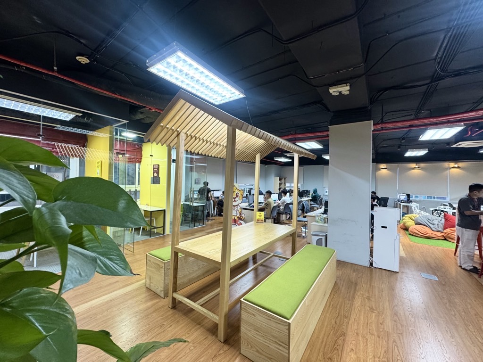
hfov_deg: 102.1
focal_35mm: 14
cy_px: 181
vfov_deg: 85.7
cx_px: 242
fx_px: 195
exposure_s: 1/50
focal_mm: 2.22
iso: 200
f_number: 2.2
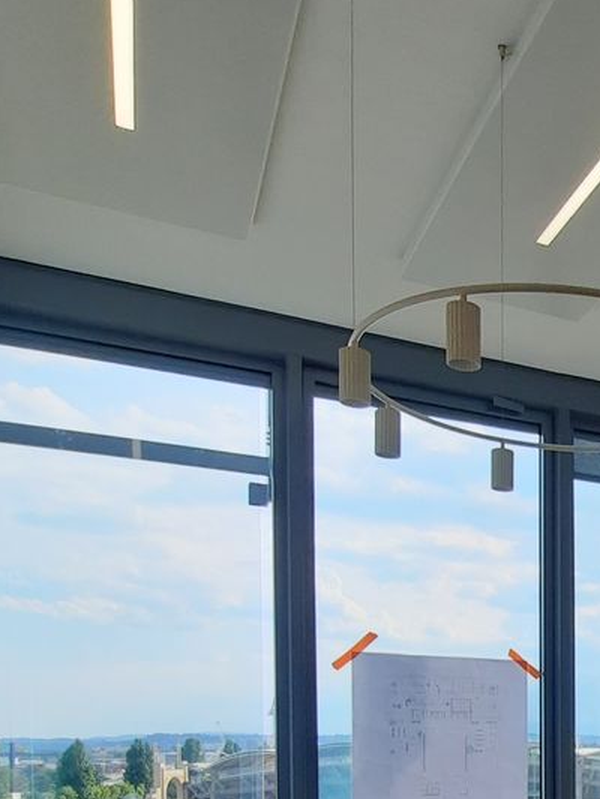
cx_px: 726
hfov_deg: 30.9
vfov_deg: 42.1
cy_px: 781
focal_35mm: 39
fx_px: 901
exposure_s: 1/303
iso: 40
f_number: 2.2
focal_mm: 1.74
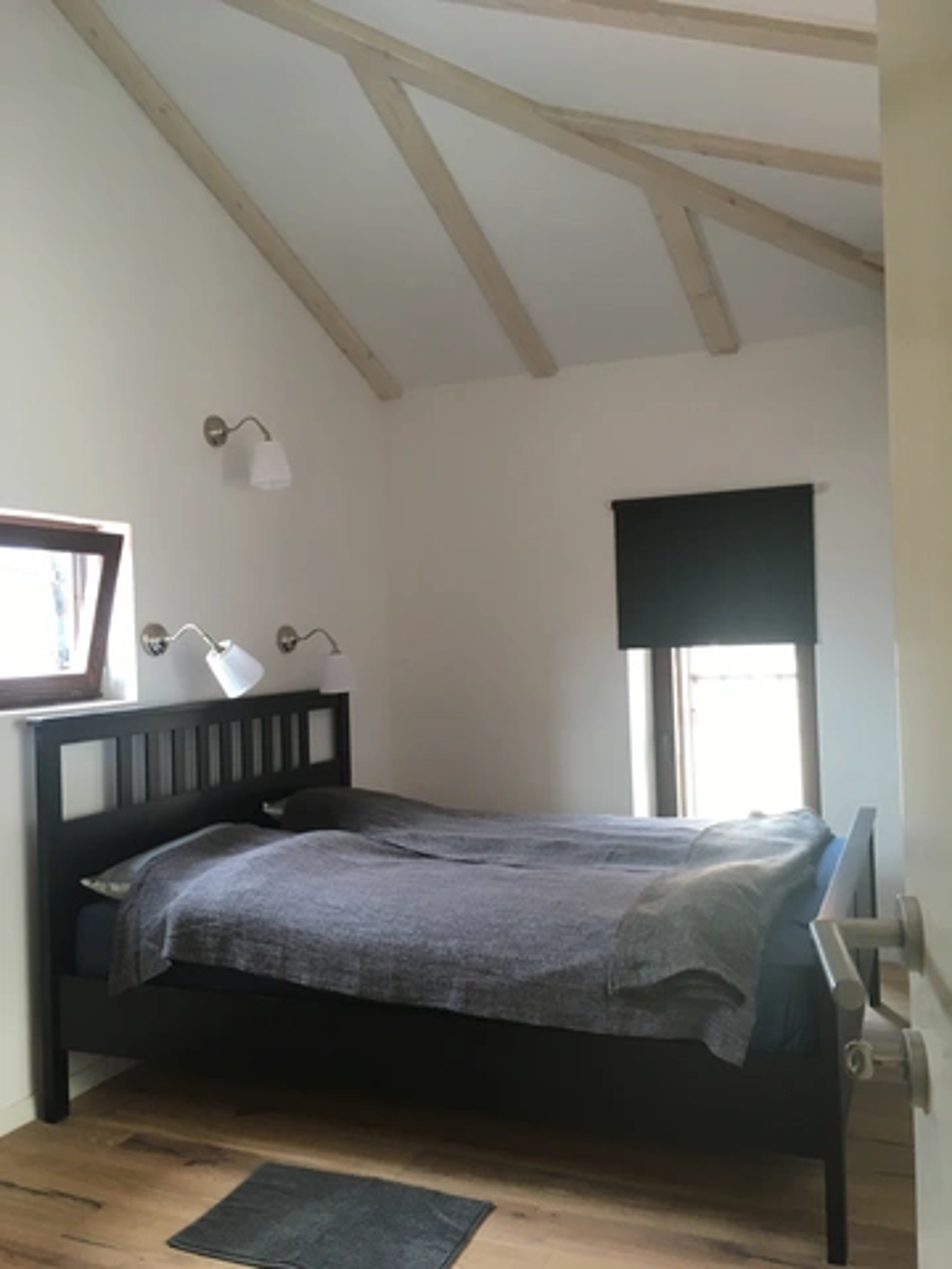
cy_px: 634
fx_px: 1063
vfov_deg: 61.7
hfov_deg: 48.2
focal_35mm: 29
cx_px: 476
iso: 40
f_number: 2.2
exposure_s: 1/33
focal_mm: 4.15
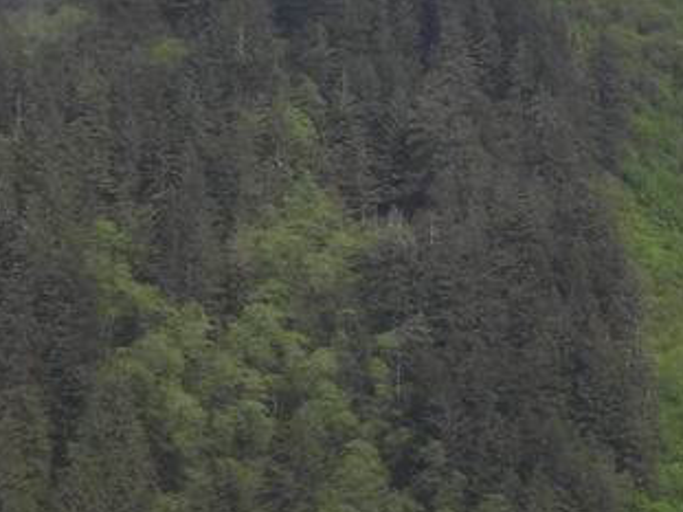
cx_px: 764
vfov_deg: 7.2
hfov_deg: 9.5
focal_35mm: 206
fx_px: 4063
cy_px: 138
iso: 100
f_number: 3.5
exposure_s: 1/1000
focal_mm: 8.9
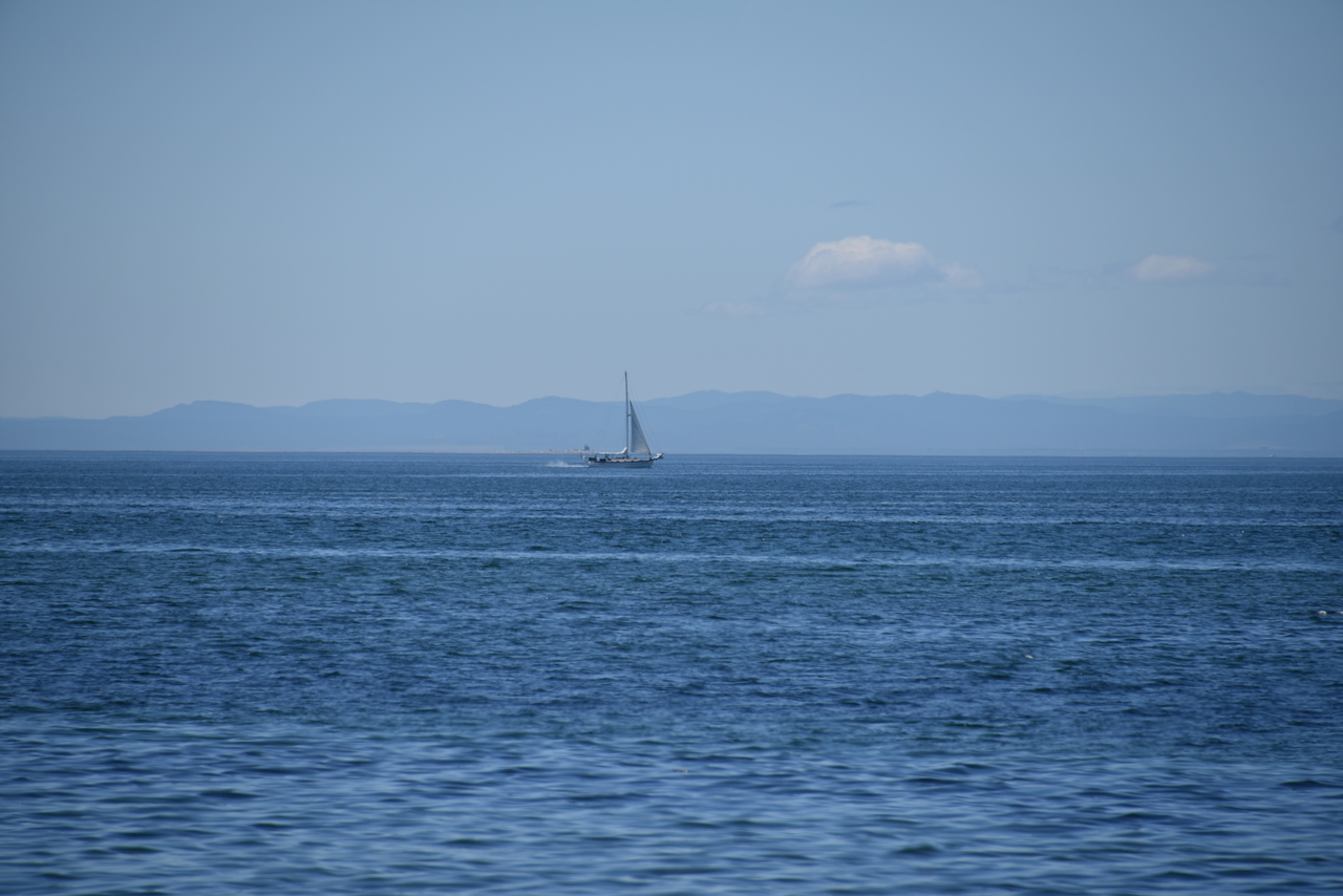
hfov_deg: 6.9
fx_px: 11193
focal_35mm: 300
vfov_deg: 4.6
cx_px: 672
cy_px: 448
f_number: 7.1
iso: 100
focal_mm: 300
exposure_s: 1/640
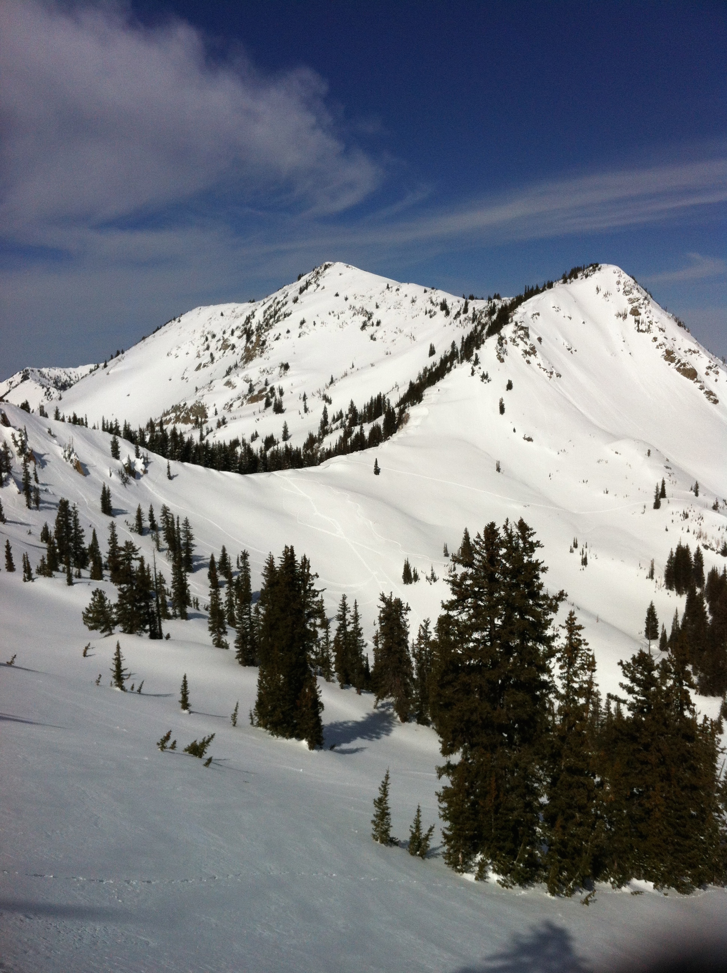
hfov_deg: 40.6
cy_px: 486
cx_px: 364
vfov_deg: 52.7
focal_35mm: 35
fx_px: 983
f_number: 2.8
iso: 80
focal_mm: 3.85
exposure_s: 1/7541
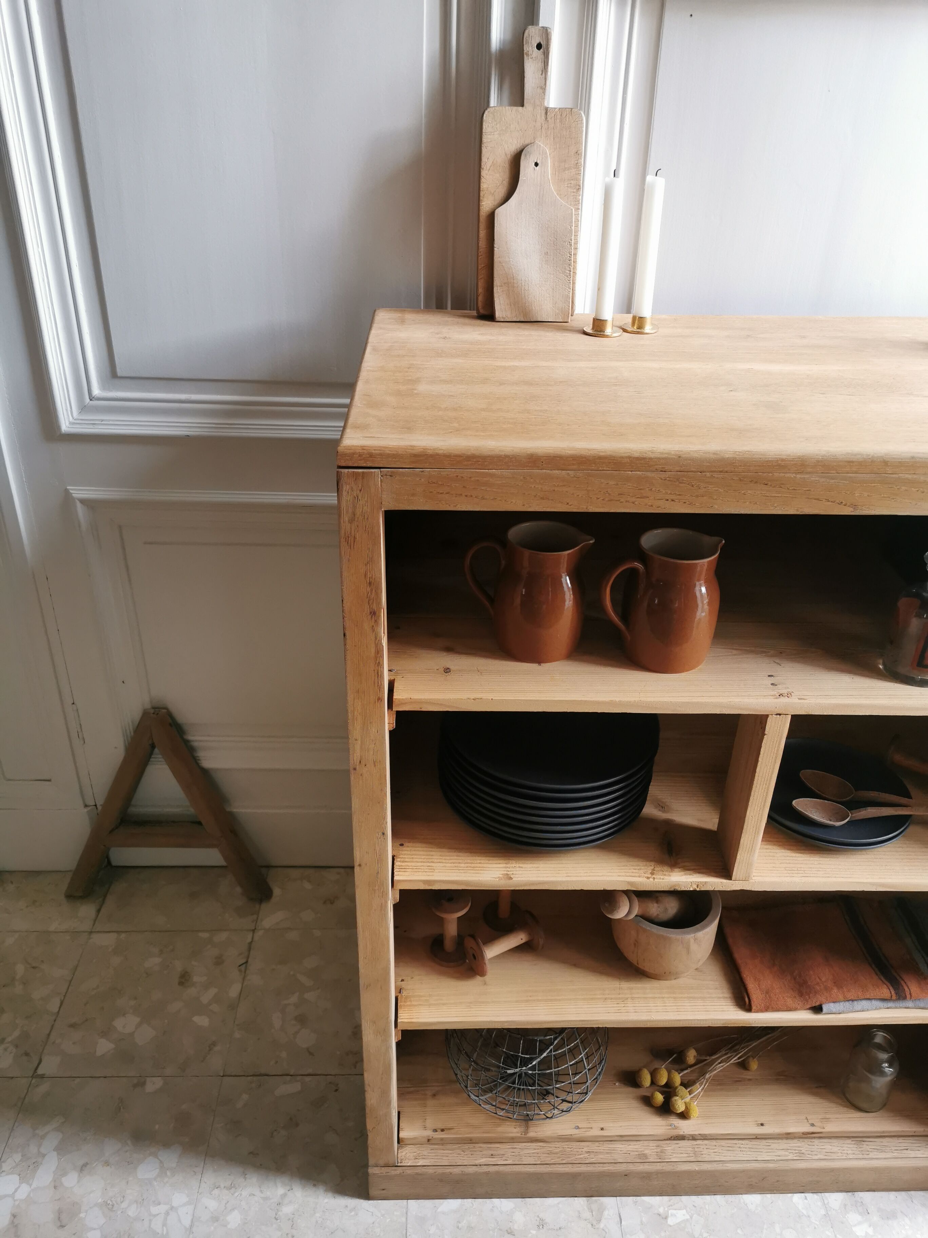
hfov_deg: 51.4
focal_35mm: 27
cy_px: 619
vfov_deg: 65.3
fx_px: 965
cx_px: 464
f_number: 1.6
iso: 200
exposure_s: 1/50
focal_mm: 5.56
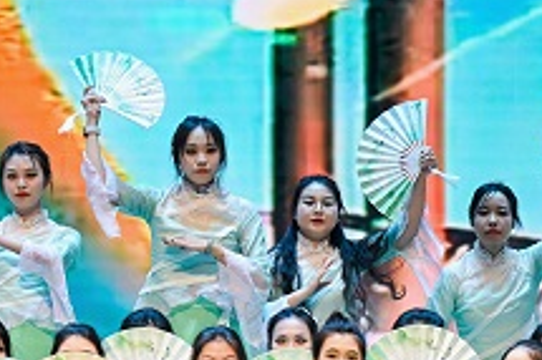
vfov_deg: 3.6
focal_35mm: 384
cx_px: 232
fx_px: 5777
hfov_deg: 5.4
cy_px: 344
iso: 1250
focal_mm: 165
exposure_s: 1/500
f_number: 2.8
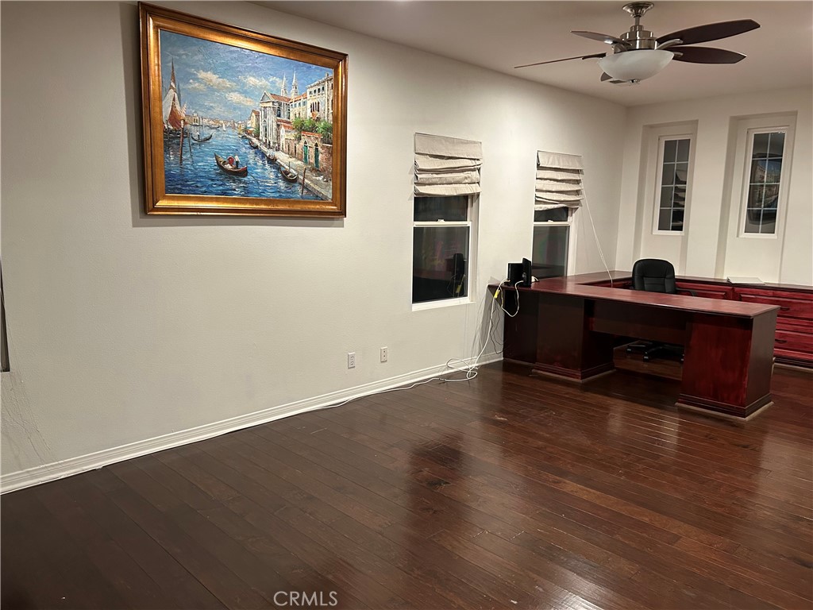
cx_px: 406
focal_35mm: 26
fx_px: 611
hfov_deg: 67.3
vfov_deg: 53.1
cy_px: 305
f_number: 1.5
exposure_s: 1/60
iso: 250
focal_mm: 5.7
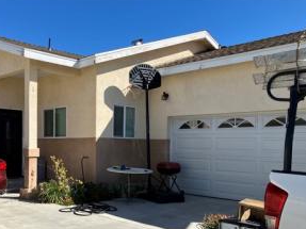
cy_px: 152
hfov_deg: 47.1
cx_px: 100
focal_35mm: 39
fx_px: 345
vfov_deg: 36.4
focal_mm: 3.99
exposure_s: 1/2024
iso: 32
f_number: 1.8
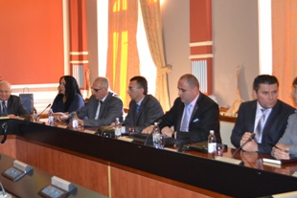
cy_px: 66
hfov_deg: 31.4
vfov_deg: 21.9
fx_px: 512
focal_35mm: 62
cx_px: 53
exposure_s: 1/60
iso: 720
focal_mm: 20
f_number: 3.8
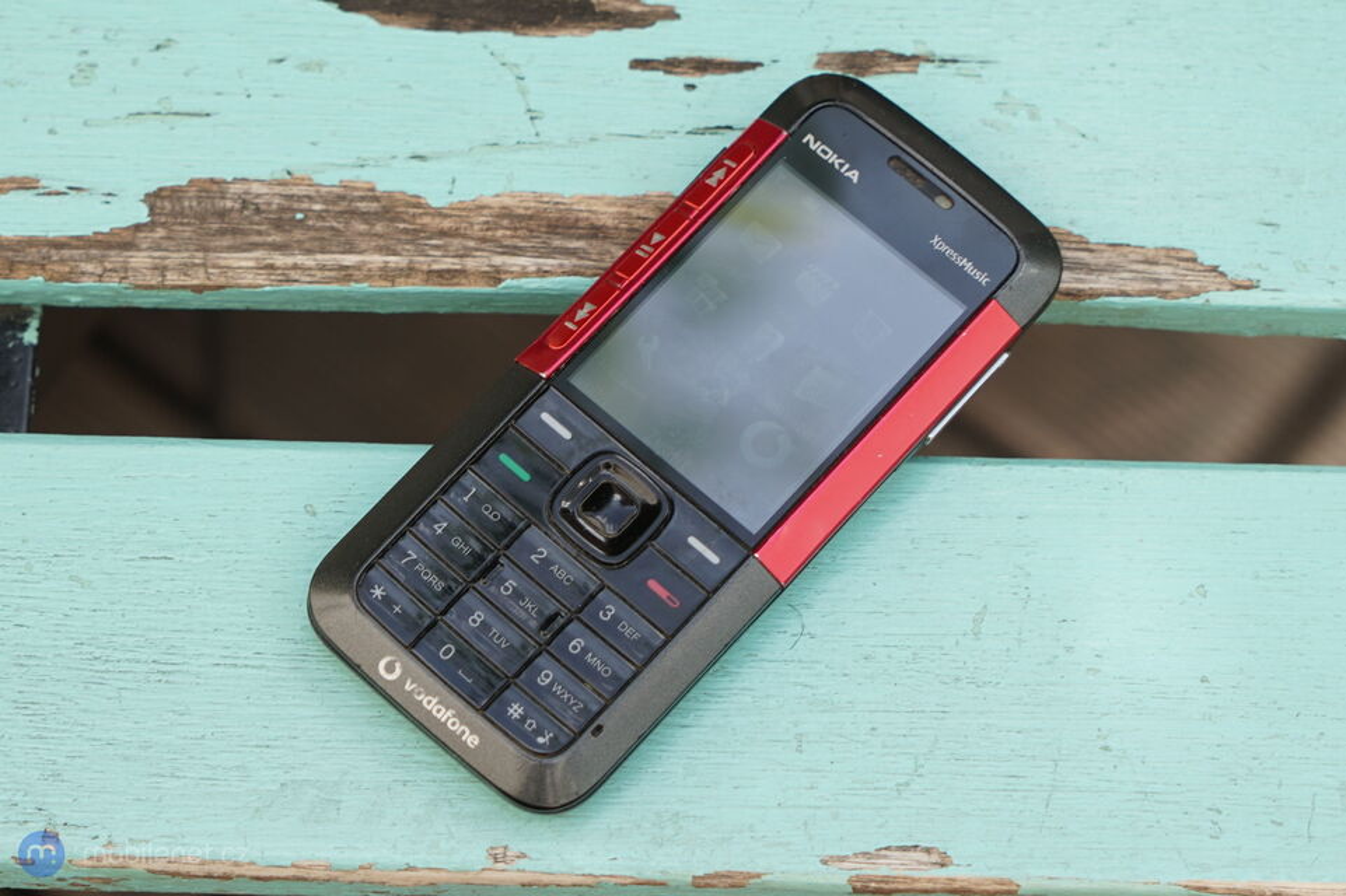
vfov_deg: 24.6
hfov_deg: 36.3
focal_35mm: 55
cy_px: 448
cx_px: 673
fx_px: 2056
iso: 100
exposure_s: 1/160
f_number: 5.6
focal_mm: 55
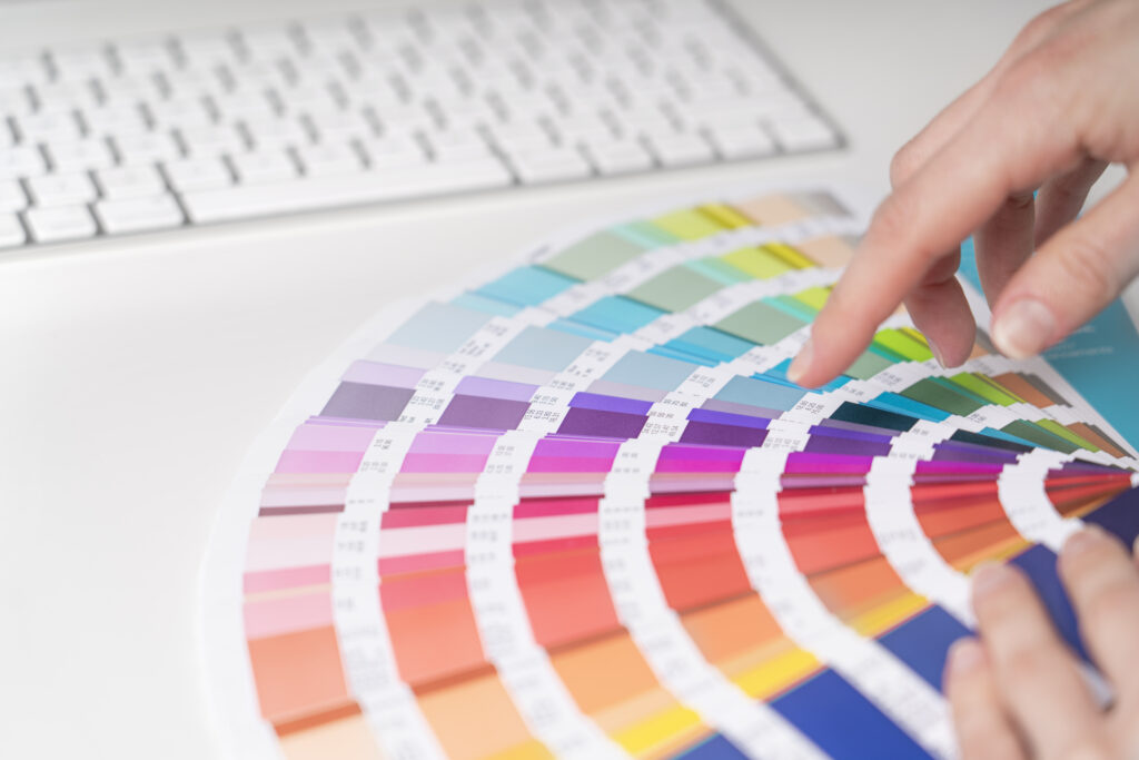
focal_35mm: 105
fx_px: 3322
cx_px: 570
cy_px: 380
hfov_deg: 19.5
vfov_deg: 13.0
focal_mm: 105
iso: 100
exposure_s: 1/160
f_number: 4
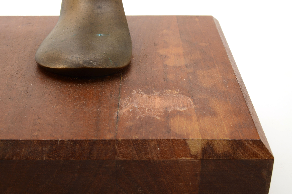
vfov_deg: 22.5
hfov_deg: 33.5
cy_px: 97
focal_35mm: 60
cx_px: 146
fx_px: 486
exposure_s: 1/160
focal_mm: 40
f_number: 20
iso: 100
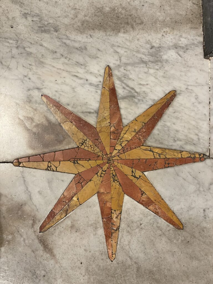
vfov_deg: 36.8
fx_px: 427
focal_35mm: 52
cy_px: 142
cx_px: 106
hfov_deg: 28.0
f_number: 2
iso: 200
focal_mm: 6
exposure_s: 1/100
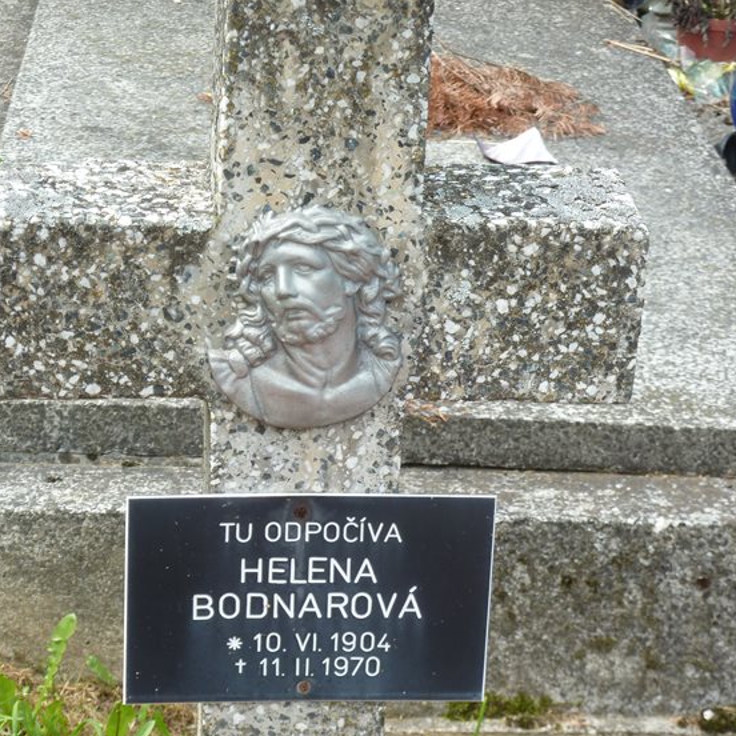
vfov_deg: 14.2
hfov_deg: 14.2
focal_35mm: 123
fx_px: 2959
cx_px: 351
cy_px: 467
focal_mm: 15.8
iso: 80
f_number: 4.3
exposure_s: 1/200
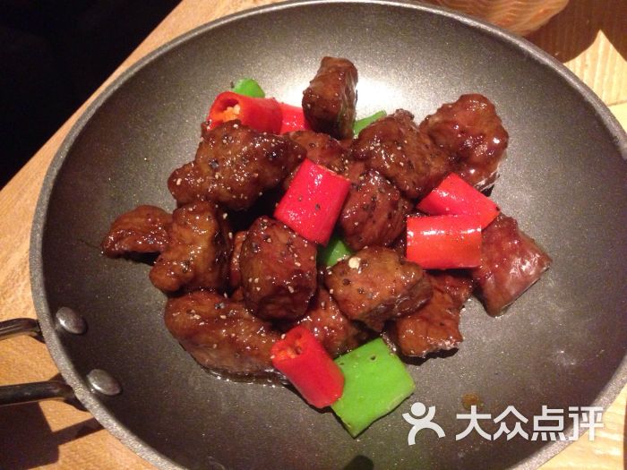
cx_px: 314
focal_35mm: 33
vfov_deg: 42.9
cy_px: 235
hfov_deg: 55.4
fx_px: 598
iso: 500
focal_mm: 4.12
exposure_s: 1/15
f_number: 2.4
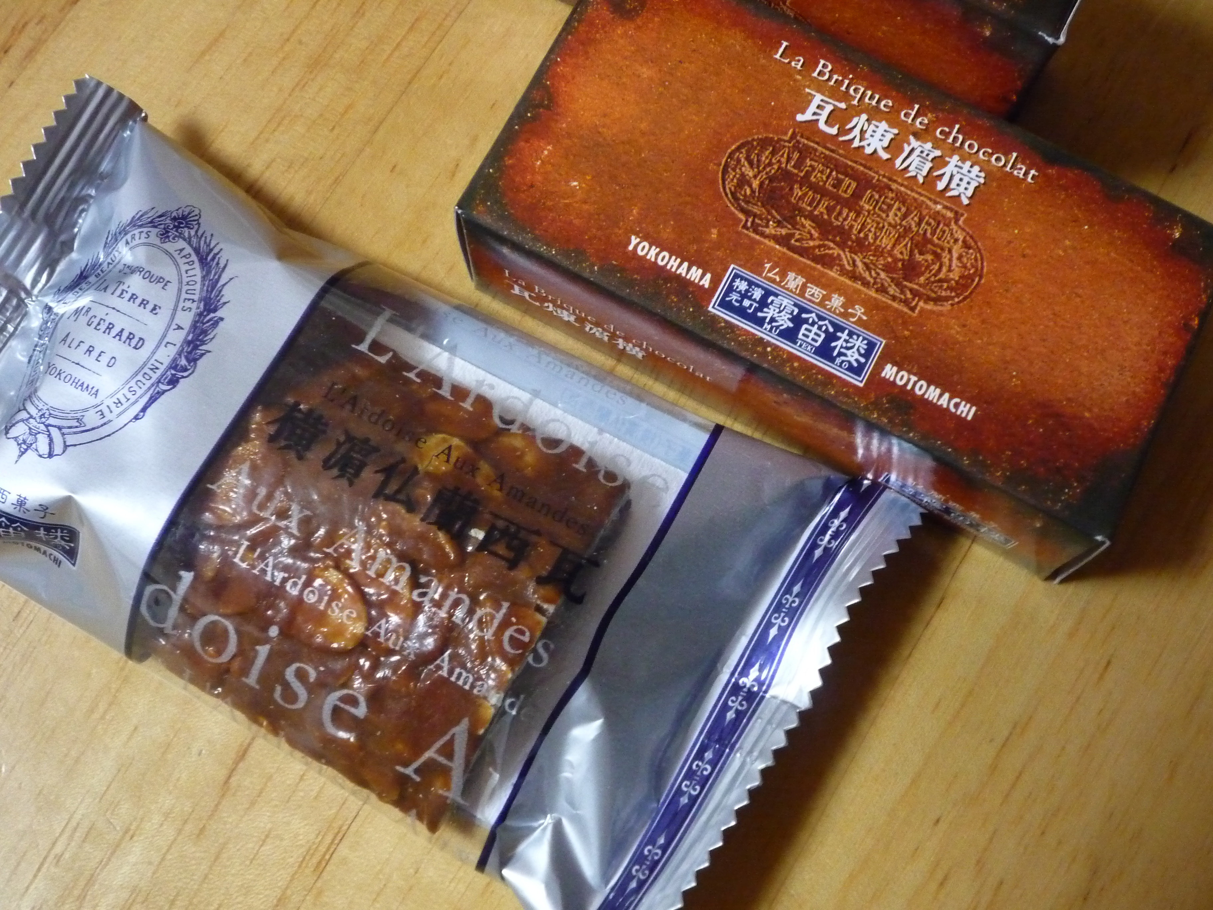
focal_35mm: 44
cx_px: 606
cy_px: 455
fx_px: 1542
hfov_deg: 42.9
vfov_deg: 32.9
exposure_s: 1/20
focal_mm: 7.8
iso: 800
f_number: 4.3
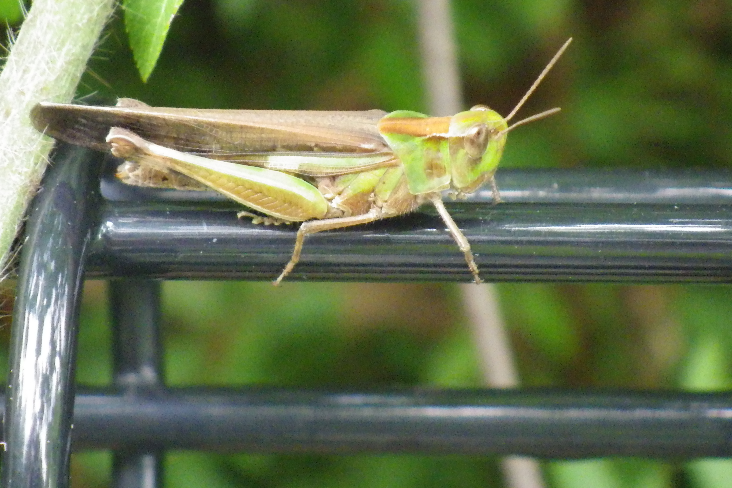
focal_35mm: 160
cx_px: 371
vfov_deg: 8.6
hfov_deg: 12.8
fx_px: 3253
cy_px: 194
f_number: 5.5
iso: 1000
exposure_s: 1/125
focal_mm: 25
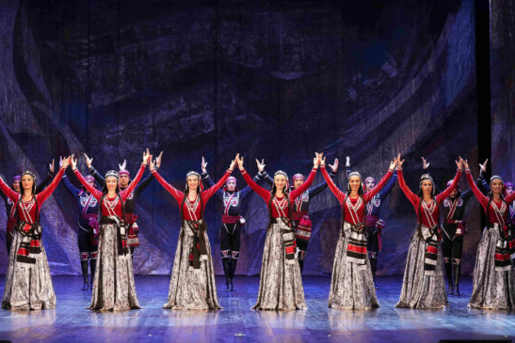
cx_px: 226
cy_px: 165
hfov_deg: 22.8
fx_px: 1273
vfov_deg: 15.4
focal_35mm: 89
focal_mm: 70
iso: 1000
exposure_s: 1/200
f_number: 3.2
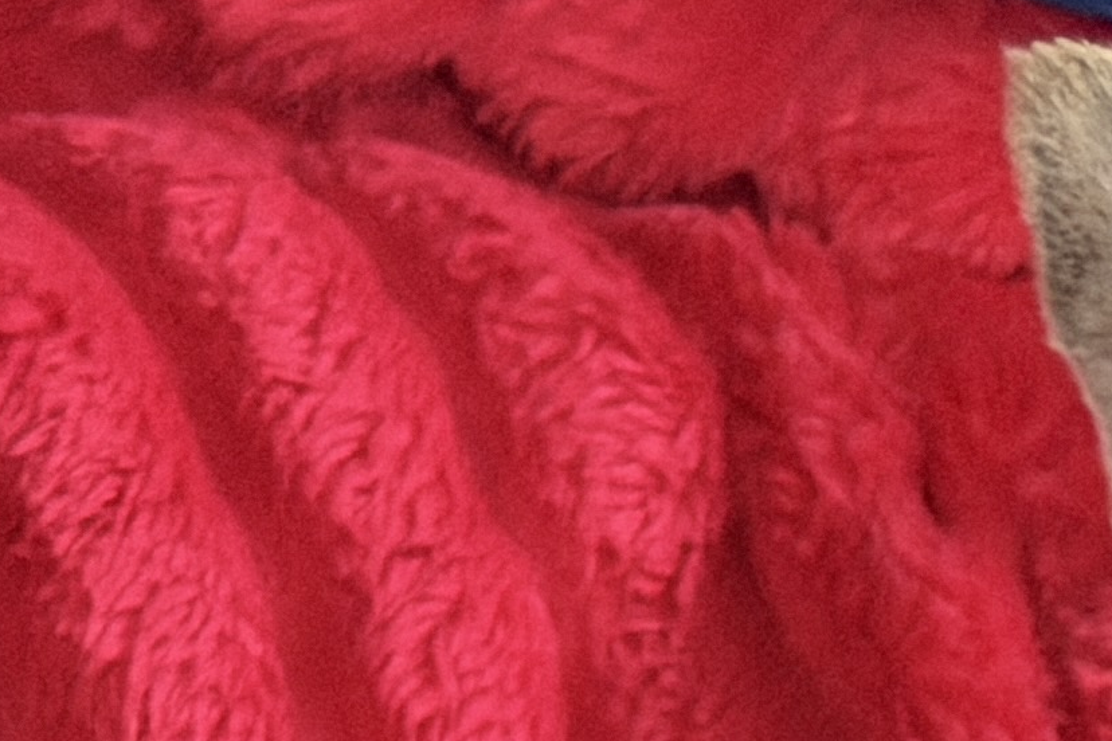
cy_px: 1836
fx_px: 7505
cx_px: 2174
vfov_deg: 5.4
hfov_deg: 8.1
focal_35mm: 243
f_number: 1.78
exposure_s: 1/40
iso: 500
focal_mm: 6.76
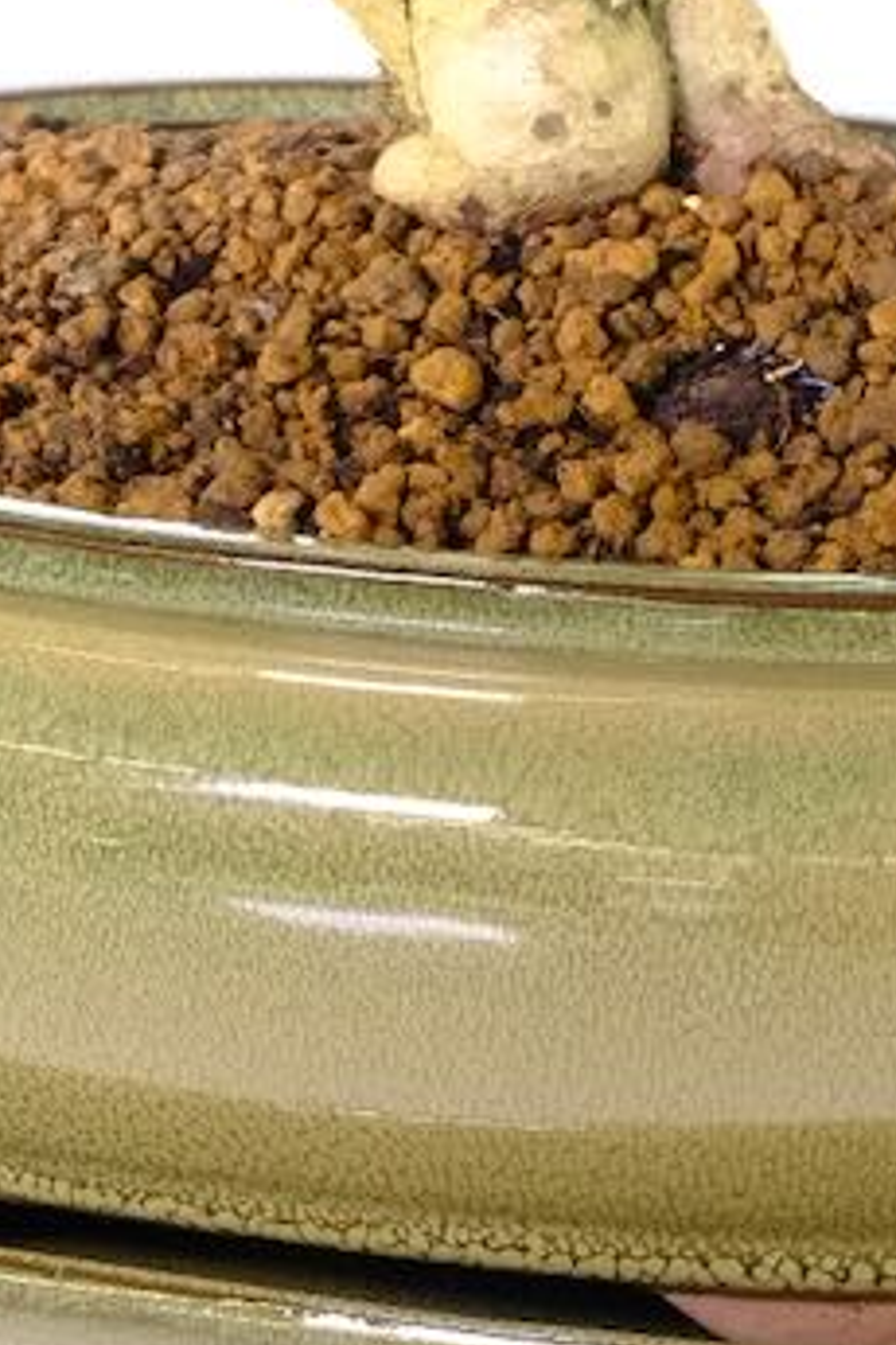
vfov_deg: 6.6
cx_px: 627
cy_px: -865
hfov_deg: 4.5
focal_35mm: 308
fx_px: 11498
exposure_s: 1/13
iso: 1600
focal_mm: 55
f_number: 11
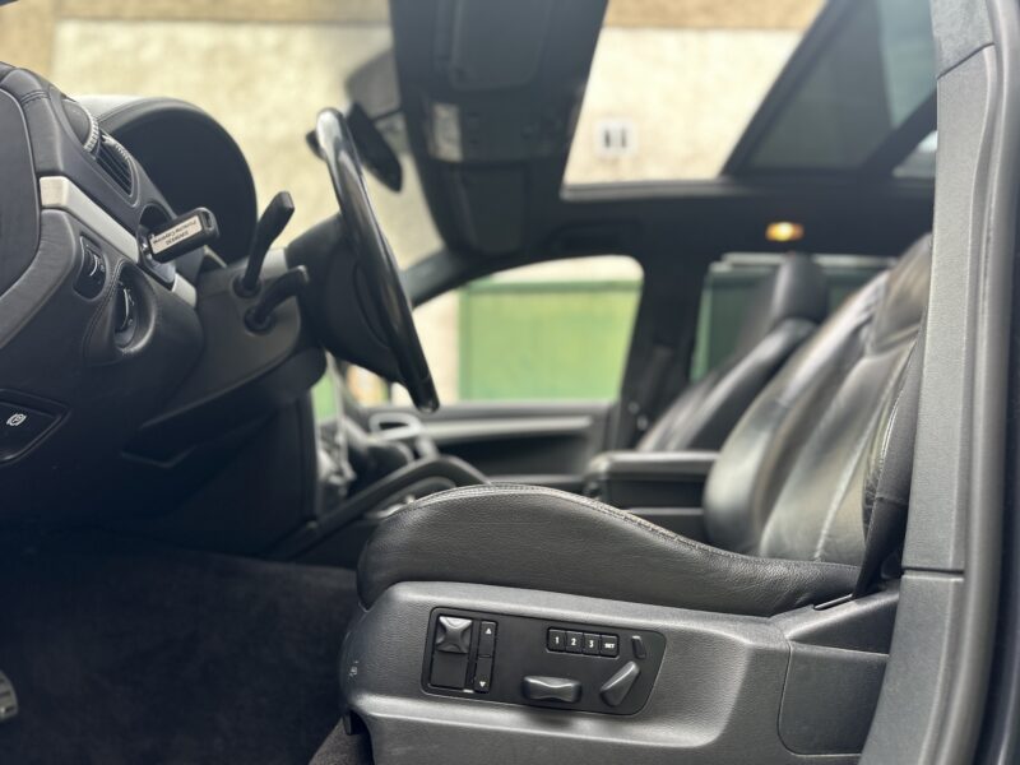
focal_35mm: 24
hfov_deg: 71.6
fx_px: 707
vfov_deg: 56.8
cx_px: 510
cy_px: 382
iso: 80
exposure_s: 1/121
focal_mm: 6.86
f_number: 1.78
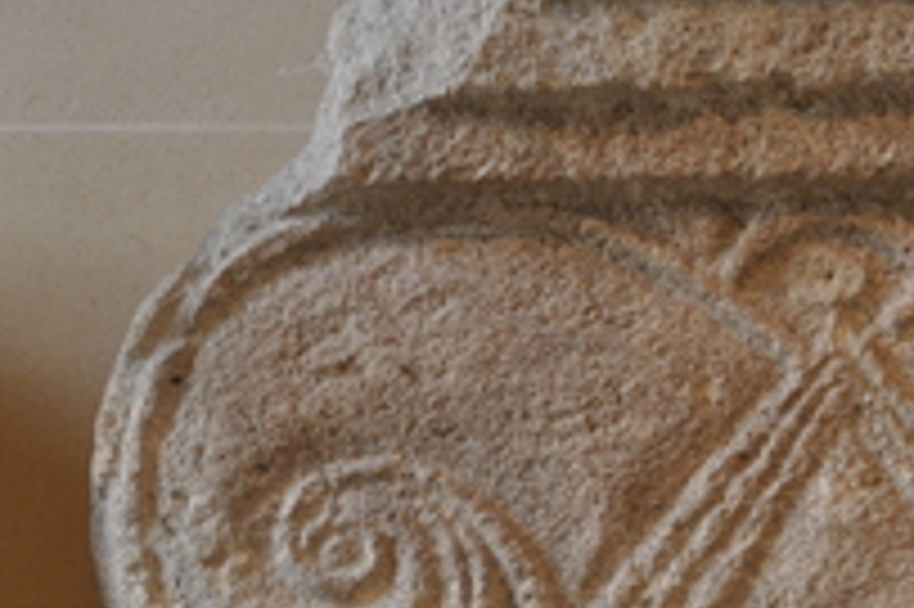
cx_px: 792
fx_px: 7841
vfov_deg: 4.4
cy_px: 482
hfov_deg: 6.7
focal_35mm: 309
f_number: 5.3
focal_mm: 95
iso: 640
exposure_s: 1/60
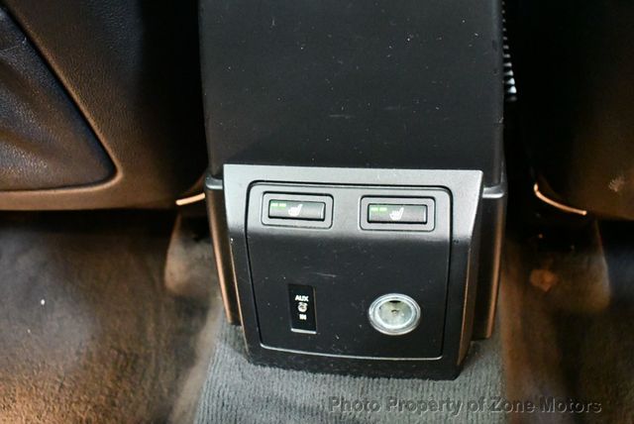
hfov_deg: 53.1
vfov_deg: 36.9
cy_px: 212
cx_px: 317
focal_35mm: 36
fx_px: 635
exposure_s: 1/50
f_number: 3.5
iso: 12800
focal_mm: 18
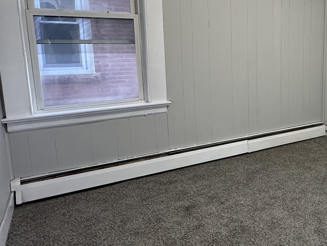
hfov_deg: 43.7
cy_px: 81
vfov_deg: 40.2
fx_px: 331
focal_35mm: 35
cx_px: 338
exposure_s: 1/60
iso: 160
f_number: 2.2
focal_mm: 2.22
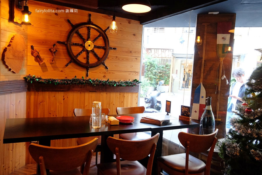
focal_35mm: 27
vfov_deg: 47.9
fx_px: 196
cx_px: 131
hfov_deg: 67.4
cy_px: 88
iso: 2000
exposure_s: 1/27
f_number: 4
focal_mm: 18
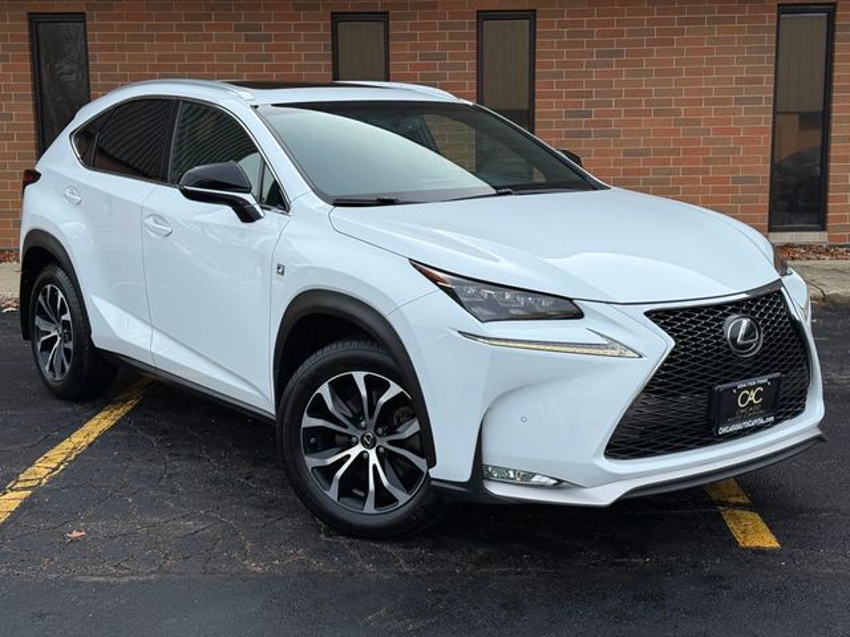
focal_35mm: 48
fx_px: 1179
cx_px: 425
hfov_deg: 39.7
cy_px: 318
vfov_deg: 30.3
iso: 64
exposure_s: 1/2667
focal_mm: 6.76
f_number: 1.78
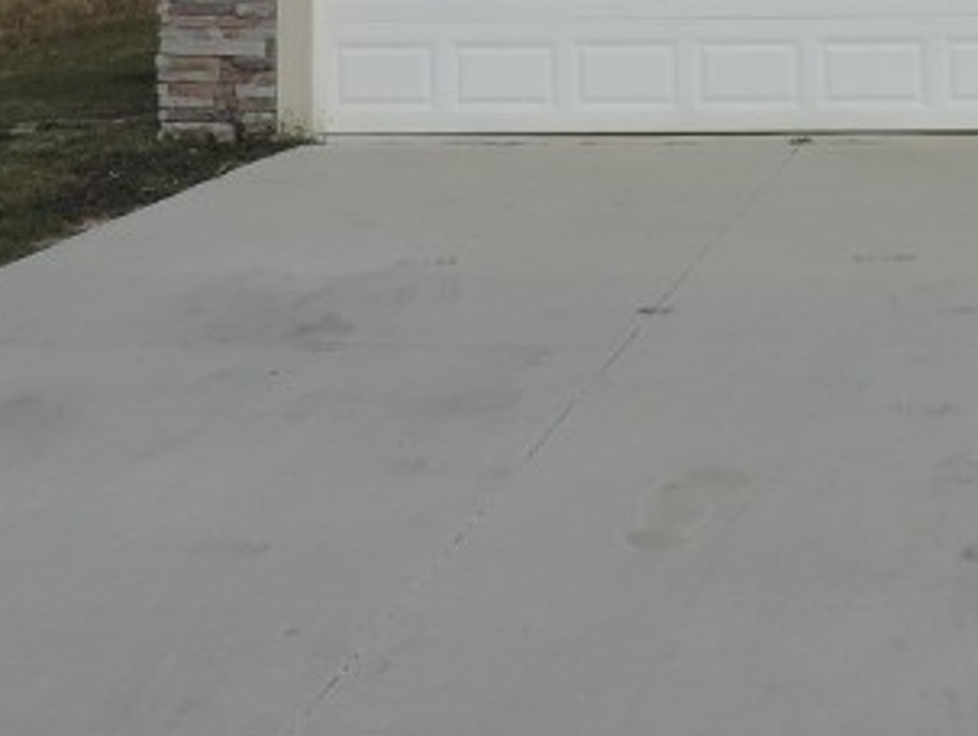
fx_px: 2291
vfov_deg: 16.9
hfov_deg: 23.5
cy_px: -303
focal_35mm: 81
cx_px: 859
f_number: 3
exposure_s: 1/1600
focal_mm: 4.3
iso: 80
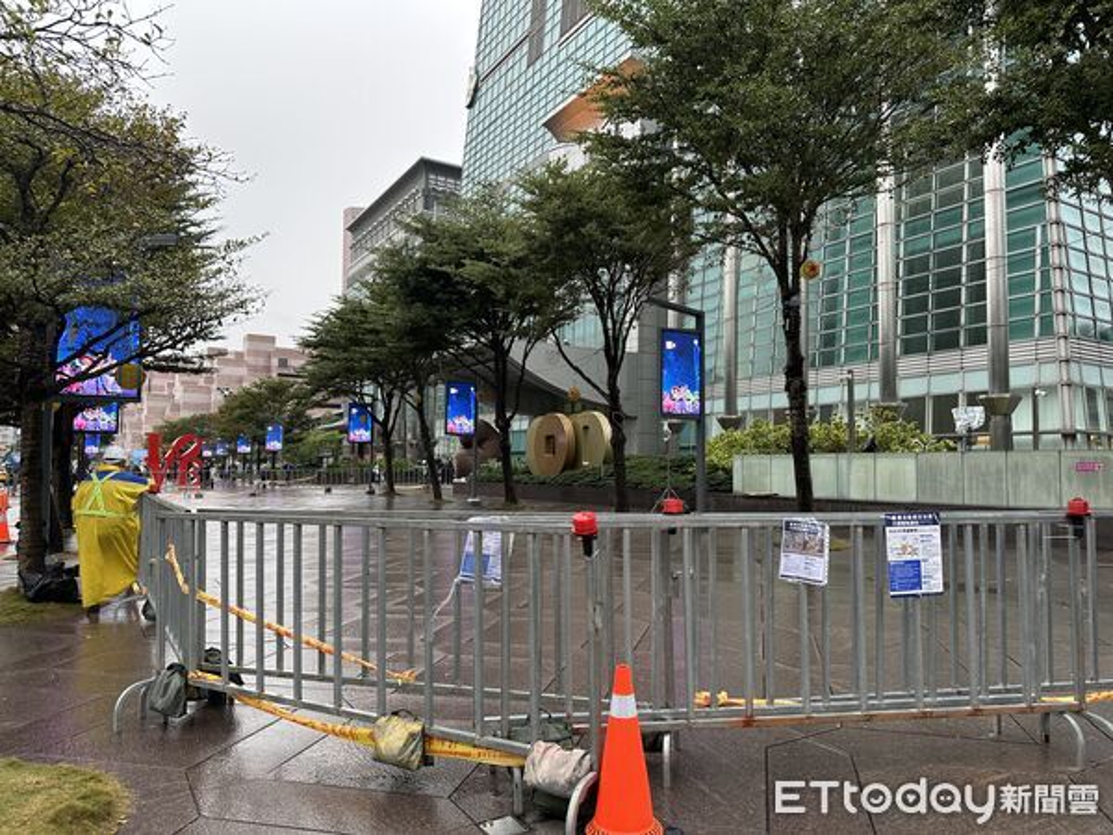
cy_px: 418
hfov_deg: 71.6
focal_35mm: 24
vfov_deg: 56.8
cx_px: 556
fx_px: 772
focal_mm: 6.86
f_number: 1.78
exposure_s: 1/177
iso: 80
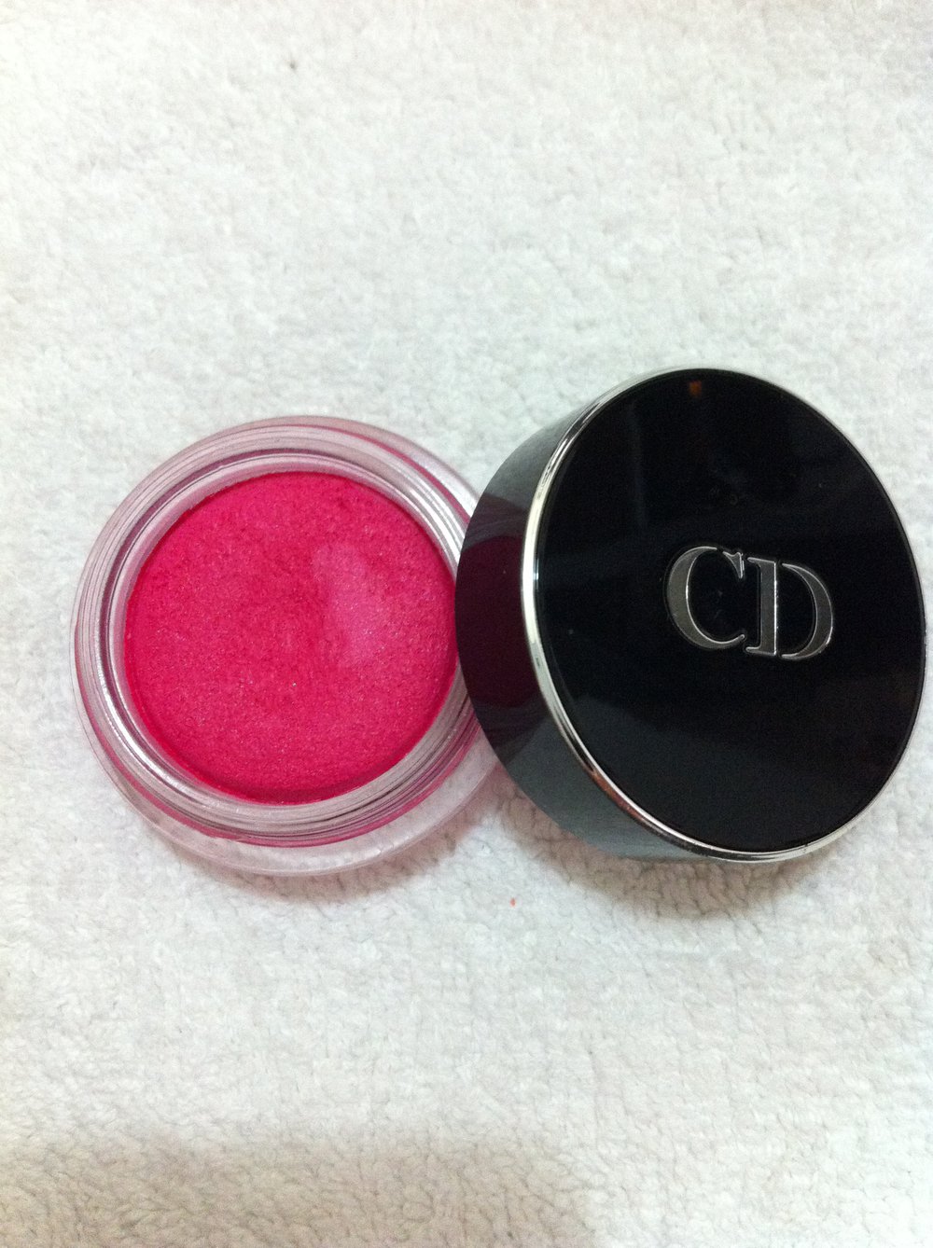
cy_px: 624
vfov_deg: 52.7
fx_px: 1261
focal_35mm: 35
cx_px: 466
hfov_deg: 40.6
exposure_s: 1/17
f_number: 2.8
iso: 320
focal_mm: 3.85
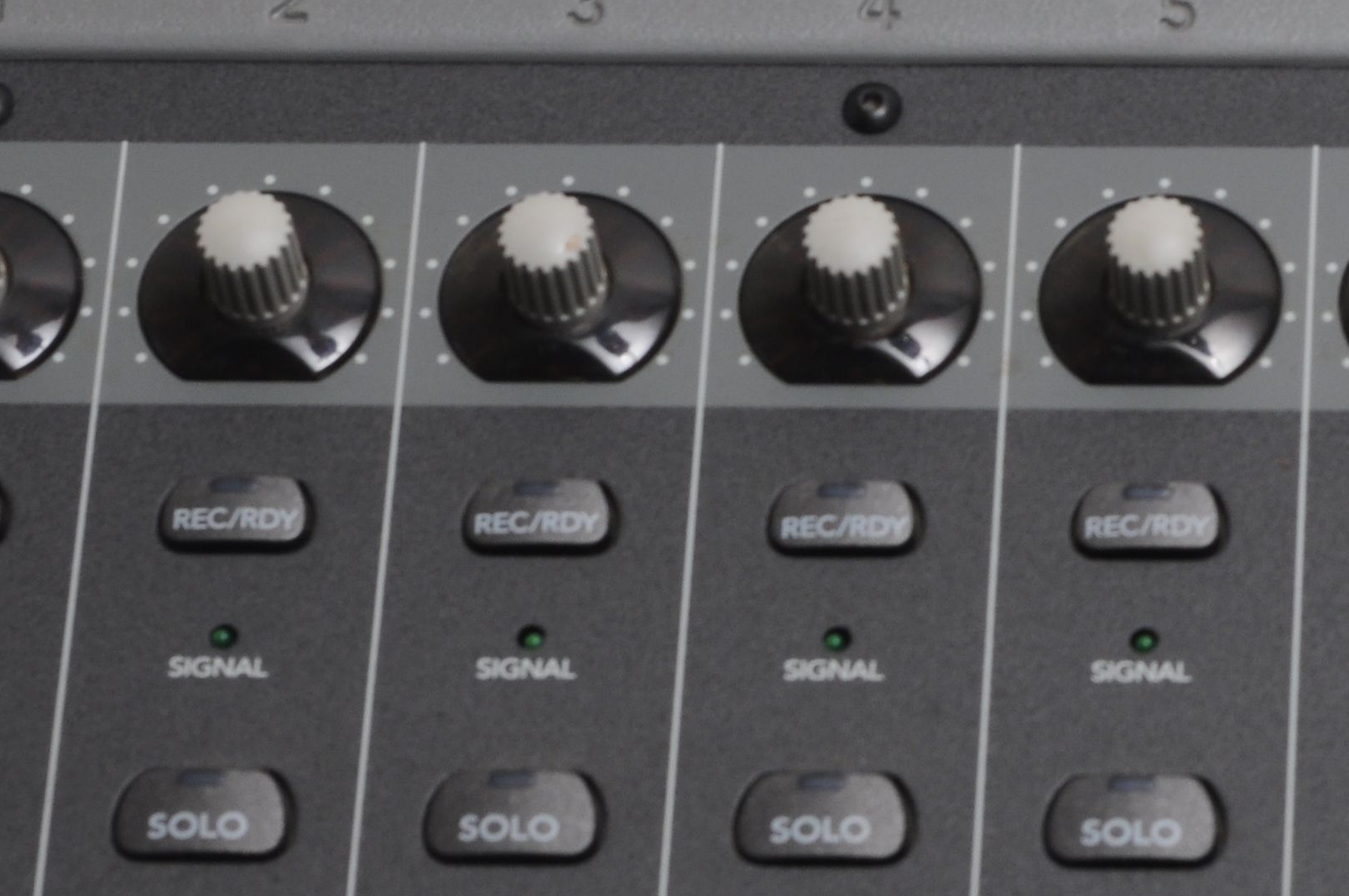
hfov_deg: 7.8
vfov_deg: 5.2
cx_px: 1461
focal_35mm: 264
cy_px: 391
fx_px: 9881
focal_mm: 66
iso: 200
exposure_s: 1
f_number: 14
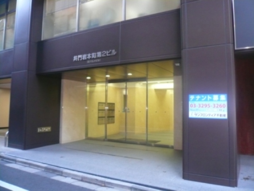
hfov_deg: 63.4
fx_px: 205
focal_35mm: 28
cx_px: 127
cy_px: 96
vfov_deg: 49.7
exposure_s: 1/30
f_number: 2.8
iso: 200
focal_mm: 4.6
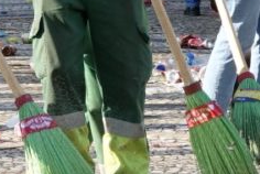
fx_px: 4512
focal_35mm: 624
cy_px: -22
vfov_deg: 2.2
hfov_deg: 3.2
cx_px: -620
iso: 100
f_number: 4
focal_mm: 33.51
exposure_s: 1/250
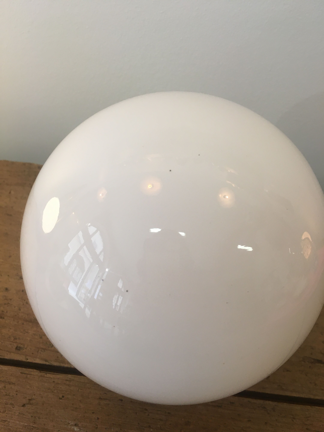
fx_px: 362
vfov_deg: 61.7
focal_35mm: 29
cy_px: 216
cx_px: 162
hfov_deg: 48.2
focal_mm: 4.15
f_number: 2.2
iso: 50
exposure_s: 1/33
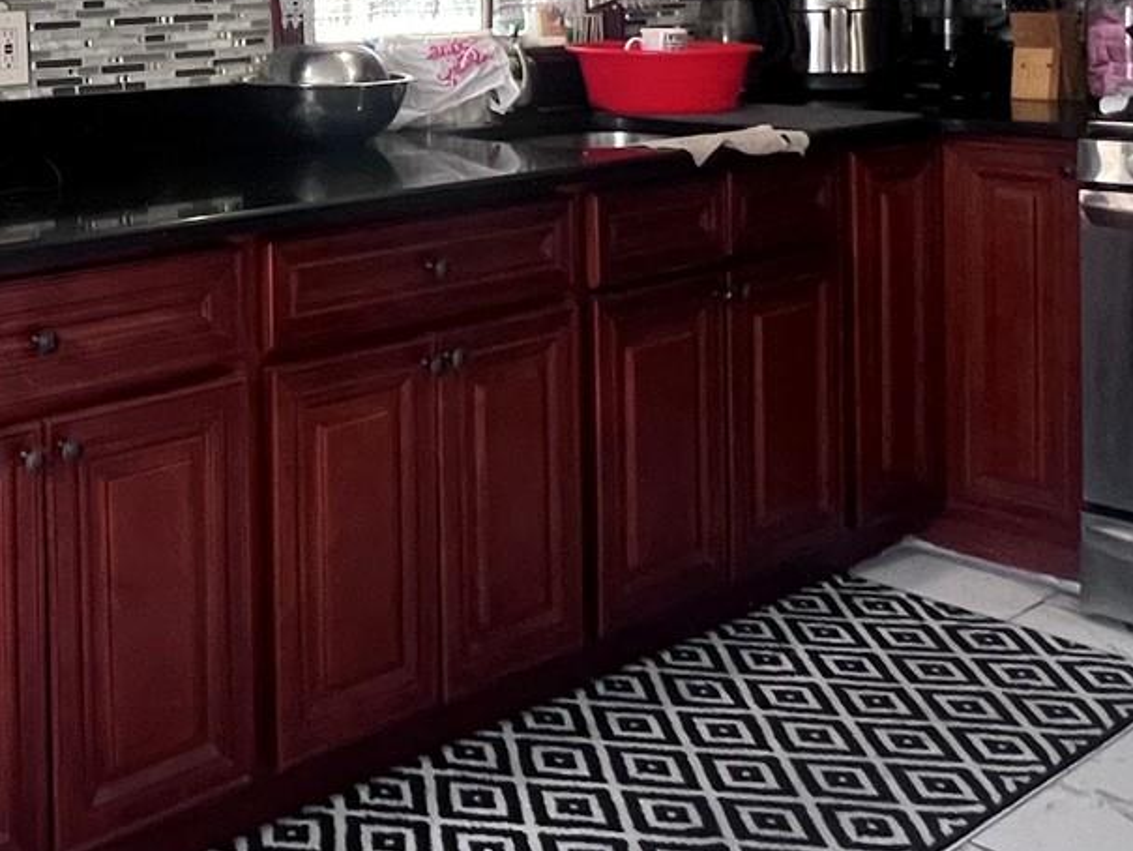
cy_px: 32
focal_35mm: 44
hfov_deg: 39.5
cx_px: 88
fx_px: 1440
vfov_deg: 30.9
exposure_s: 1/60
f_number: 1.8
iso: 500
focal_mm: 1.57
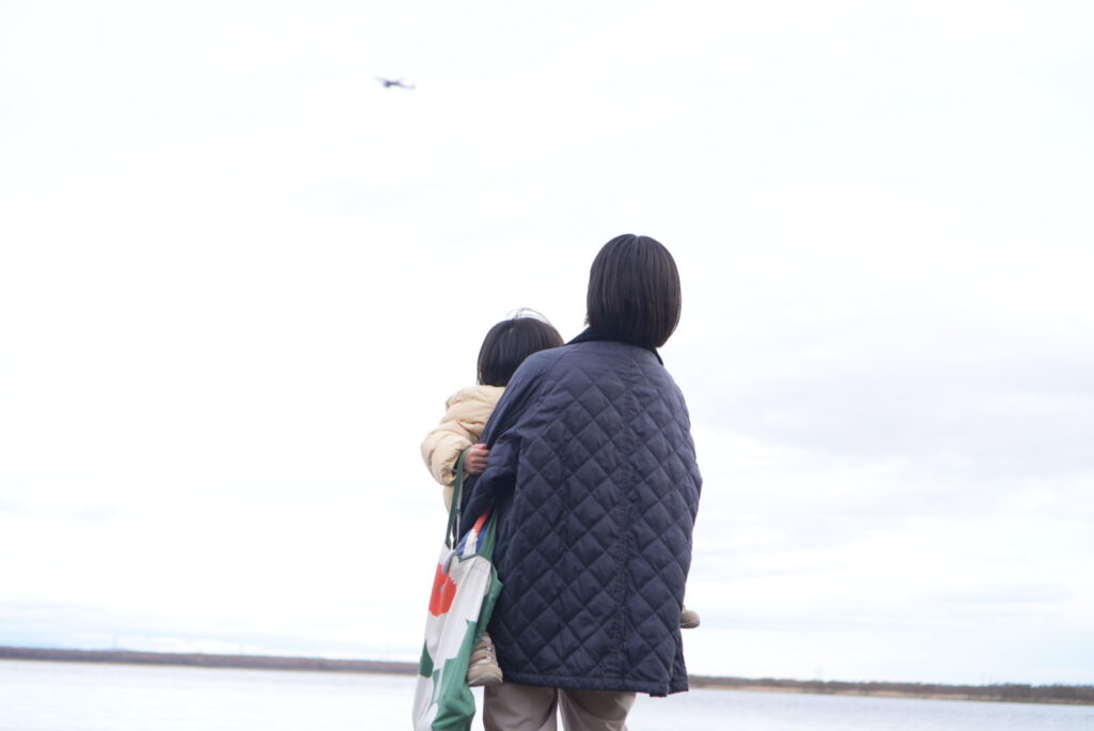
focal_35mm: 52
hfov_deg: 37.8
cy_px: 366
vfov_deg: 25.8
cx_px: 547
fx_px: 1596
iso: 100
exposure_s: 1/200
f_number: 2.5
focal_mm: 35
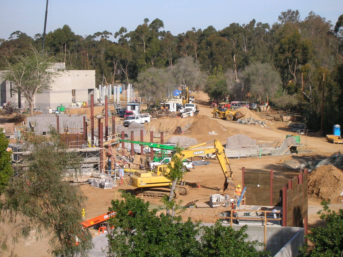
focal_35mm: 99
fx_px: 980
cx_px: 172
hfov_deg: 19.9
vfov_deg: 14.9
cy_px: 128
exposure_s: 1/152
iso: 50
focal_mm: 16.4
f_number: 8.1
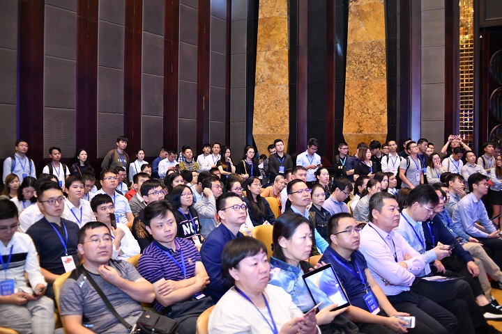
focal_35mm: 35
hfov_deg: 54.4
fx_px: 488
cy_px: 167
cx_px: 251
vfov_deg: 37.9
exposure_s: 1/125
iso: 2500
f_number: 3.3
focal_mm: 35
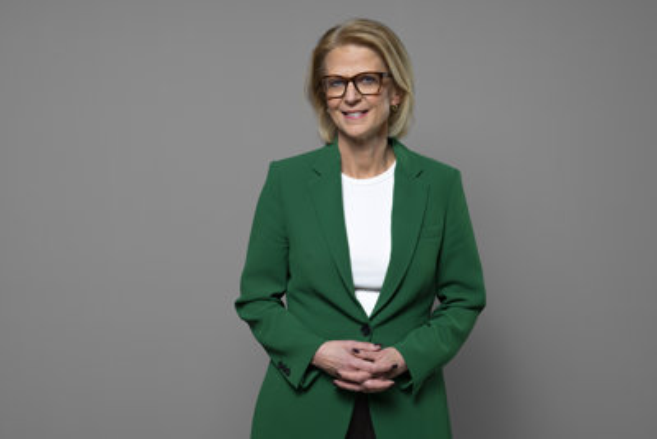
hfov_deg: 39.6
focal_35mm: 50
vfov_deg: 27.0
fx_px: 913
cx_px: 328
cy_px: 220
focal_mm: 50
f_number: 4.5
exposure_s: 1/200
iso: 160
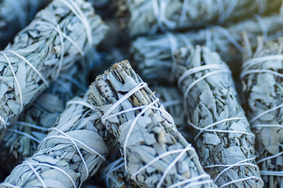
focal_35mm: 152
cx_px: 118
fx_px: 1194
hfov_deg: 13.5
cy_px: 94
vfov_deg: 9.0
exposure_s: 1/400
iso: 100
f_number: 2.2
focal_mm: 85
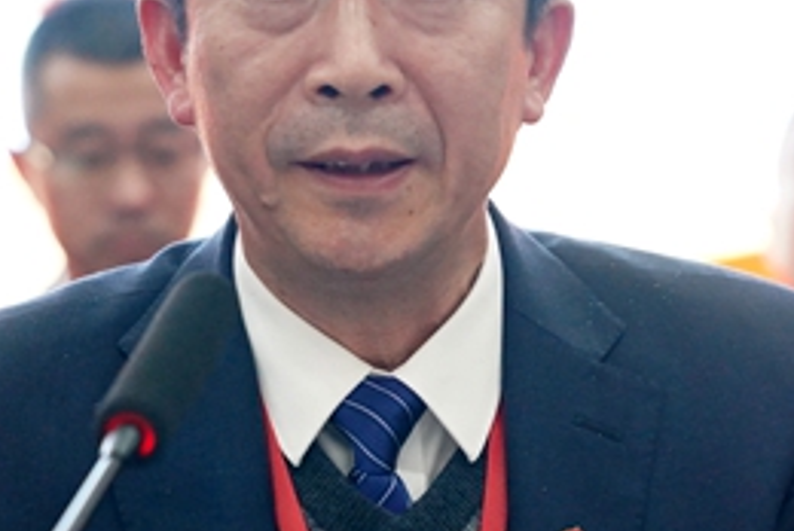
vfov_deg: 6.4
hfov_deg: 9.6
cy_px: 273
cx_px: 415
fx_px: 4747
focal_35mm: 215
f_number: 2.8
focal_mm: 70
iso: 5000
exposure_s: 1/320
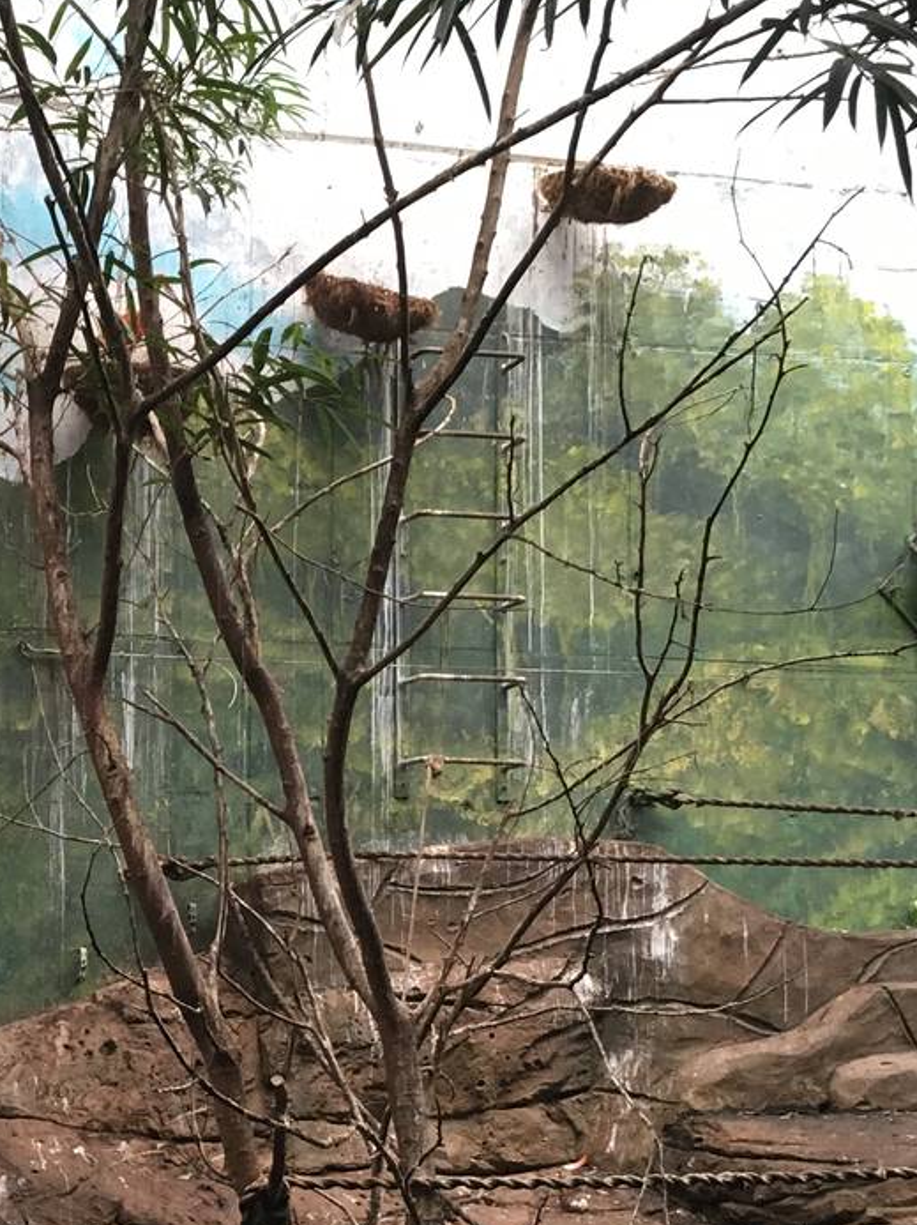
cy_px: 868
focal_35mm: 67
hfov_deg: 20.9
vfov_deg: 28.7
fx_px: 2369
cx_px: -69
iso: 125
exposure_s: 1/33
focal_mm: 4.15
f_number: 2.2
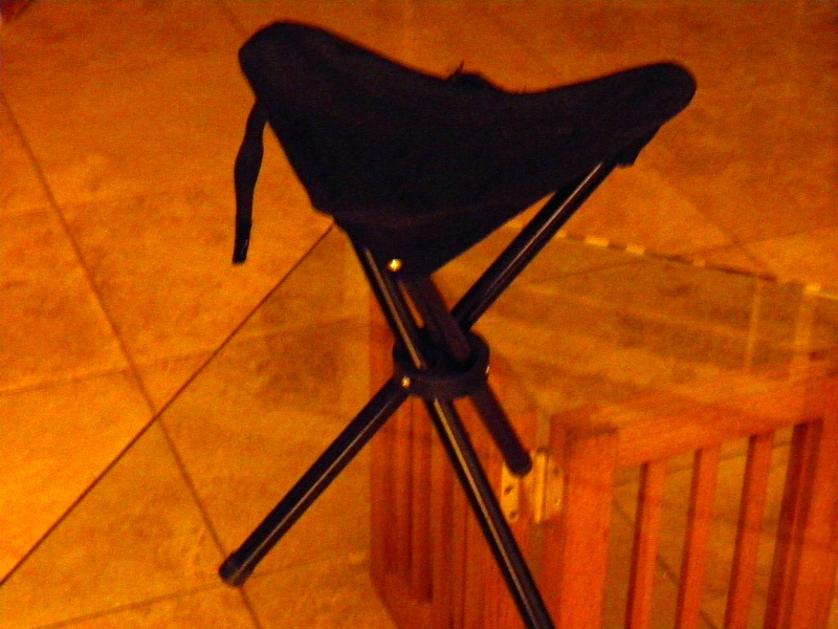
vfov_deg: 20.2
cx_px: 419
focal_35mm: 73
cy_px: 314
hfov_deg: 26.7
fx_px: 1767
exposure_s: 1/2
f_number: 3.9
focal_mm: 13.2
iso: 400
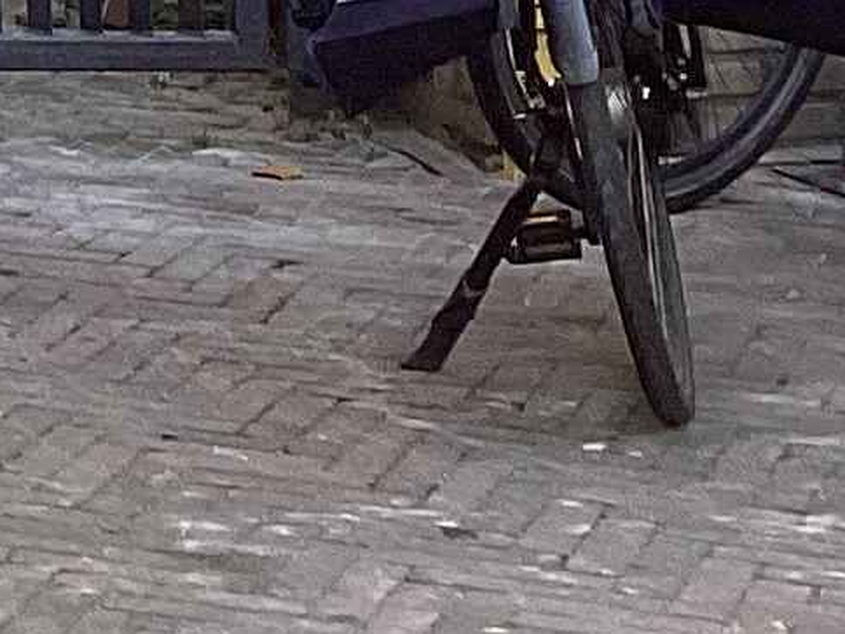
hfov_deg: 8.5
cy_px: -1050
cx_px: -1302
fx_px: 5102
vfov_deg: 6.6
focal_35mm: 209
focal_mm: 3.3
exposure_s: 1/120
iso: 40
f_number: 2.4
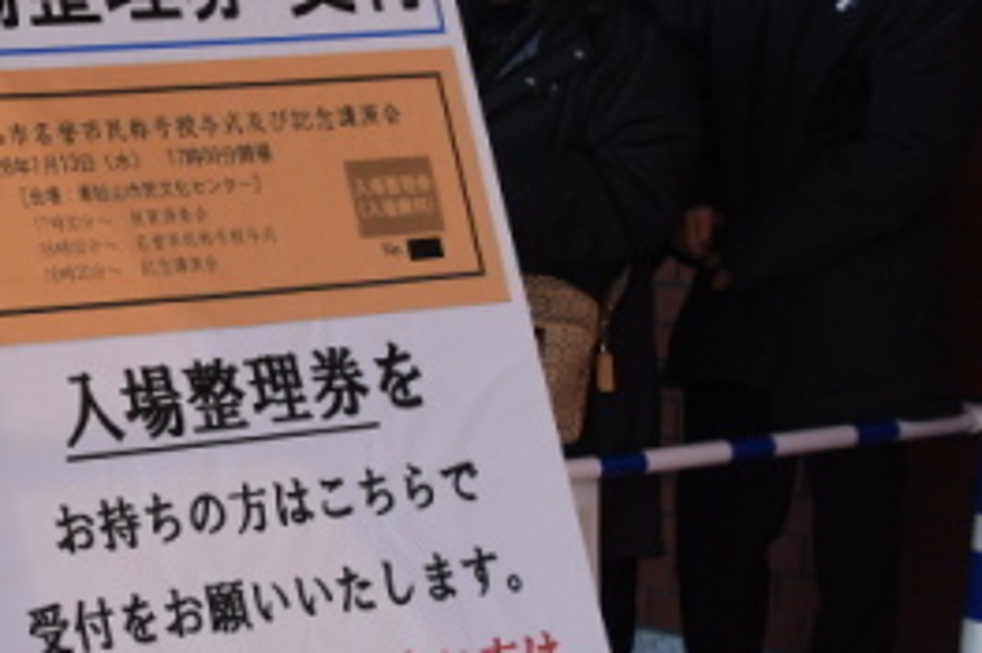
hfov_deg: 12.4
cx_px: 41
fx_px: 4471
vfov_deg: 8.3
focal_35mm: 164
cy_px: 147
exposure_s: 1/250
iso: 400
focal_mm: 48
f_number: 8
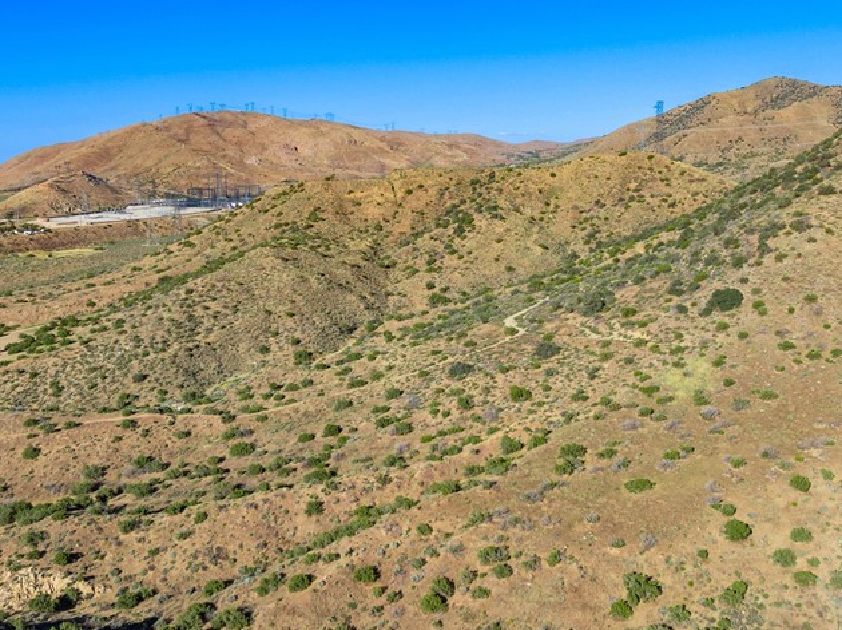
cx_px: 420
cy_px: 337
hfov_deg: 47.9
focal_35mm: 39
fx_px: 948
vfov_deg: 36.7
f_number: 2.8
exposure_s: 1/2000
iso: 100
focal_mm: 12.29
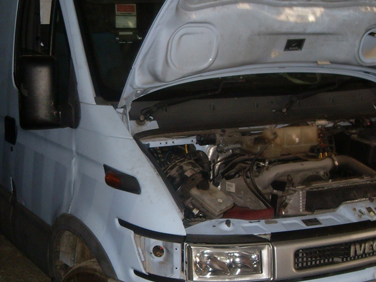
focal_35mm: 65
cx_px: 215
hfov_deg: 29.8
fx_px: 706
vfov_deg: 22.6
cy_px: 146
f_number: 2.8
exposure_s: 1/45
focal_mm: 6.3
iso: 120
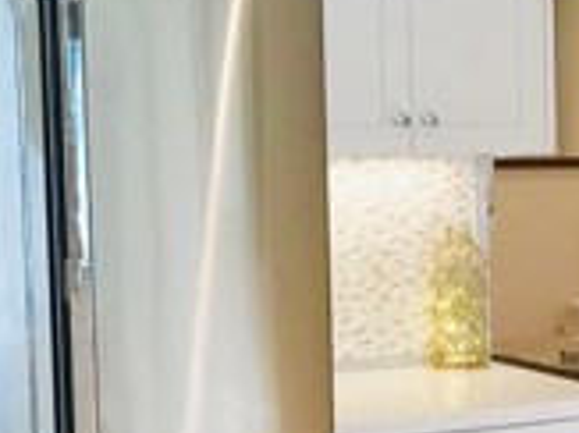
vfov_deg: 13.4
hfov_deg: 15.8
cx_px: 963
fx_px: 1839
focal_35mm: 110
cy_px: 316
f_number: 1.8
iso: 25
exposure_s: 1/60
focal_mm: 3.99
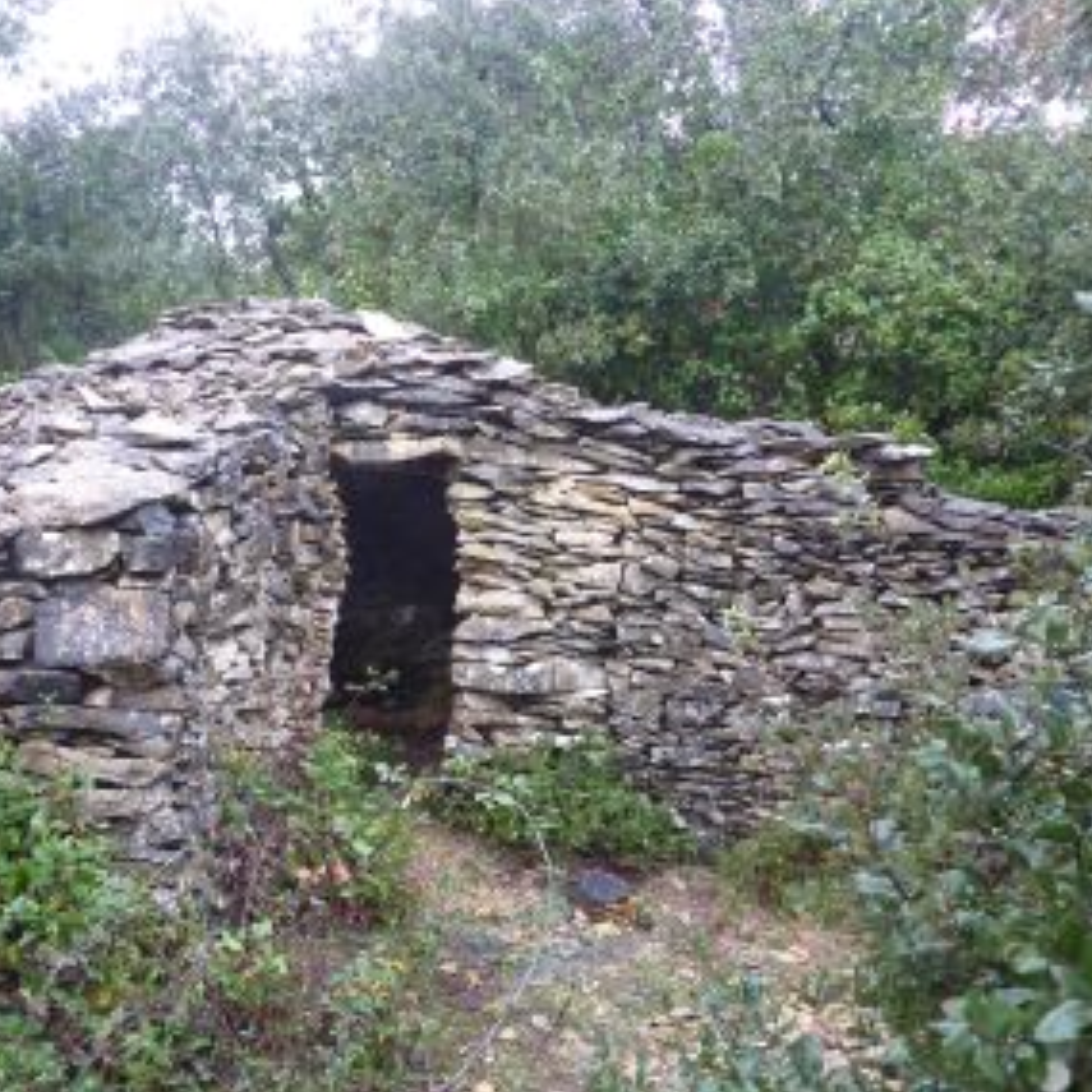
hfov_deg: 51.5
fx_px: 1106
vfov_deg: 52.5
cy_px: 567
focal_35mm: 31
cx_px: 360
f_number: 3.3
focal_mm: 4.1
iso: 160
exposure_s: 1/30
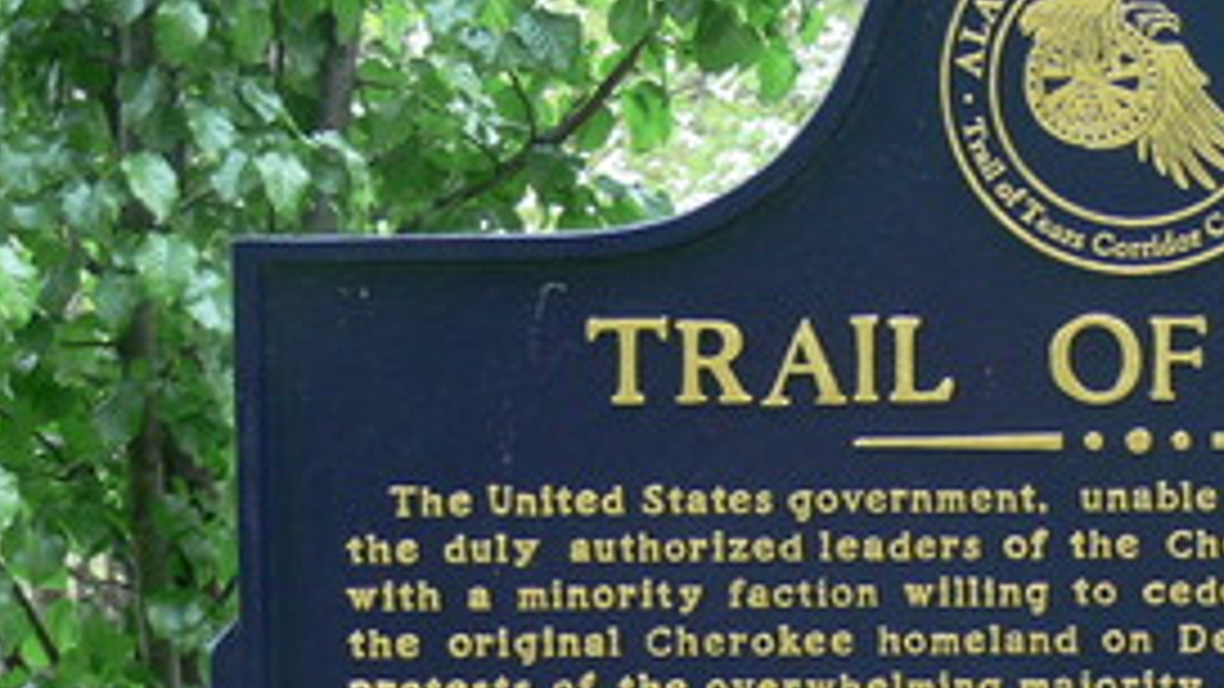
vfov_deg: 7.6
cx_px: 986
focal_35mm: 159
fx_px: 5160
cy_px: 755
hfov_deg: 13.5
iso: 80
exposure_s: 1/50
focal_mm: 11.6
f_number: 3.2
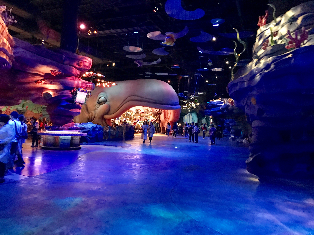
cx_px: 157
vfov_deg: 49.7
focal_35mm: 28
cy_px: 118
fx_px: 254
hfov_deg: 63.4
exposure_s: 1/4
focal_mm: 3.99
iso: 100
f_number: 1.8
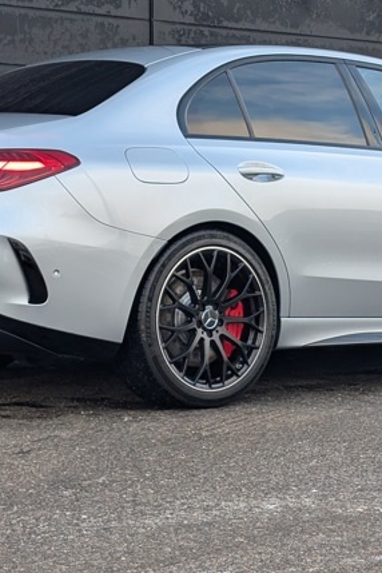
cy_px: 289
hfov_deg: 14.4
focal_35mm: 95
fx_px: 1512
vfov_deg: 21.5
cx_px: 256
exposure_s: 1/167
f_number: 1.68
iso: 39
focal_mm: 6.9
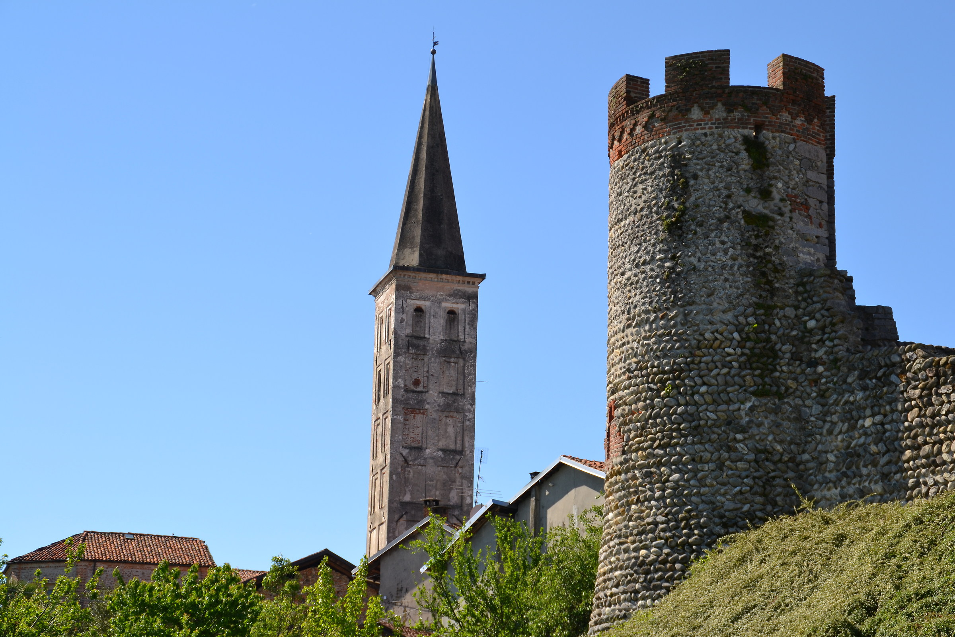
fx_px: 1910
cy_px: 318
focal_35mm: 72
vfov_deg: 18.9
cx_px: 478
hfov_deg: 28.1
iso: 100
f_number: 7.1
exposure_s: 1/200
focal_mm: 48
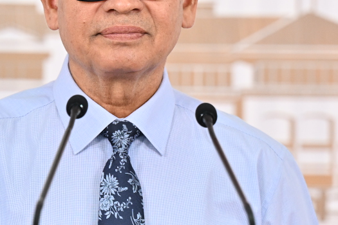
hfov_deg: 4.2
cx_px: 129
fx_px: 4638
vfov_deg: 2.8
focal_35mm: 494
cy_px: 161
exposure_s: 1/200
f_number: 3.5
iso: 1600
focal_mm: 160
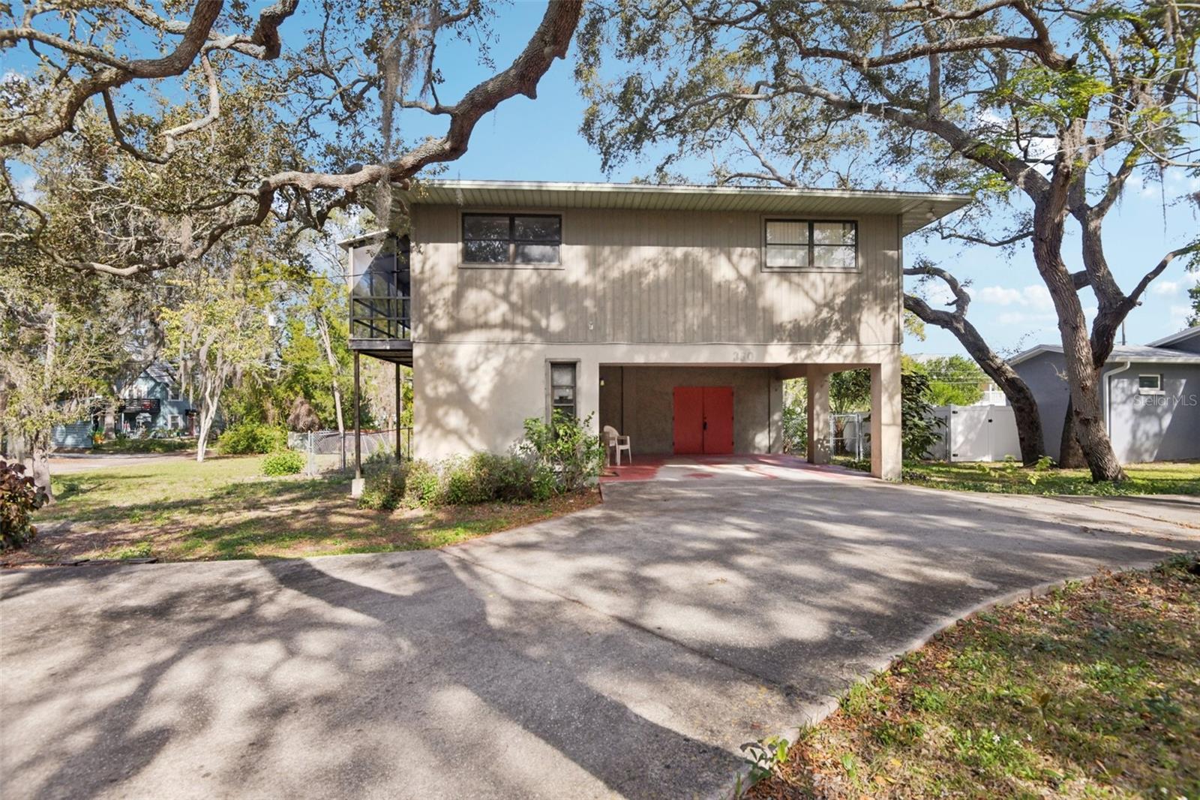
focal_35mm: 16
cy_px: 400
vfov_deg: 73.7
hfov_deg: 96.7
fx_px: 533
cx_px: 600
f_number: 8
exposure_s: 1/640
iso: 400
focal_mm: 16
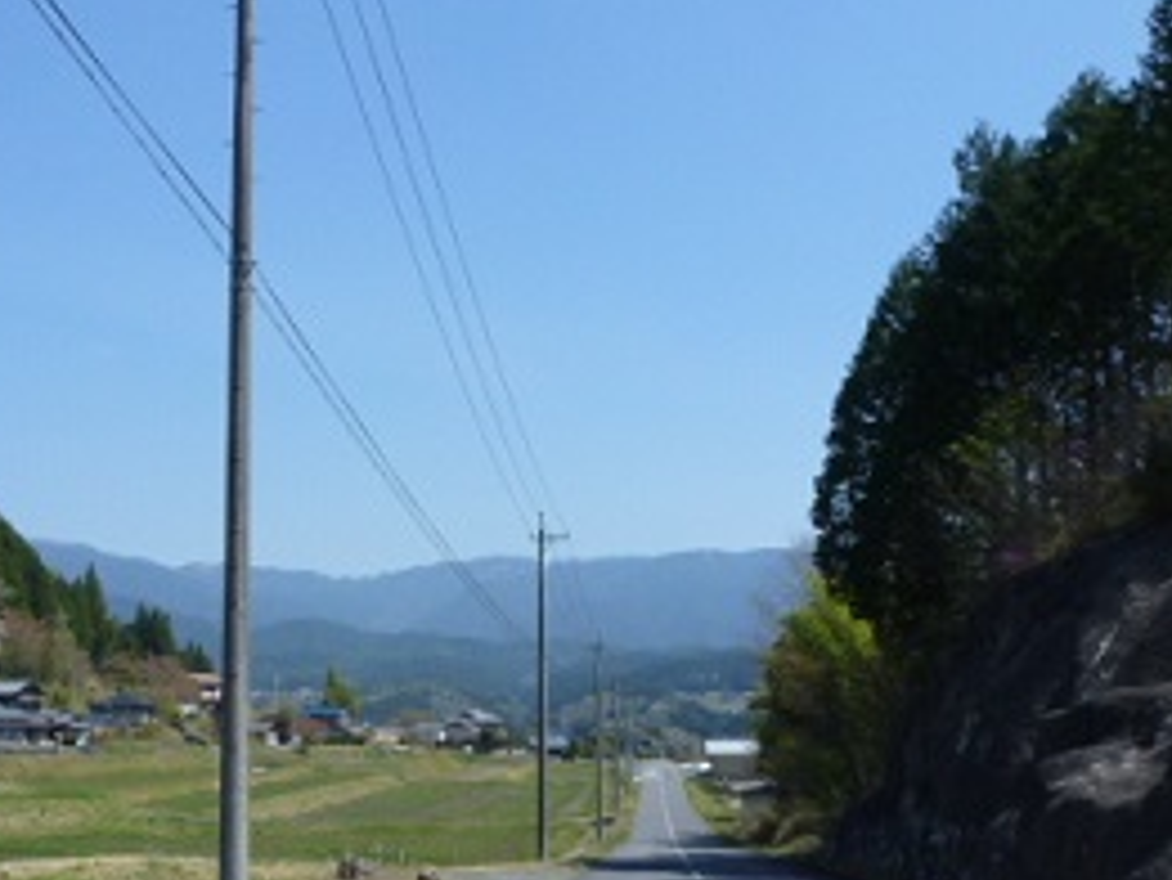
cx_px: 292
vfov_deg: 30.6
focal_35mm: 47
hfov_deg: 39.3
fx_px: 1592
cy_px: 620
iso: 100
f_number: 4
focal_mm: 4.3
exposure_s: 1/800
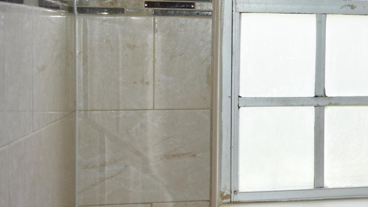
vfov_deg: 14.2
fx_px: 829
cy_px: 62
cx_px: 551
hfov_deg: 21.2
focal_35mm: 85
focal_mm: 18
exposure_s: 1/125
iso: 720
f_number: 5.6
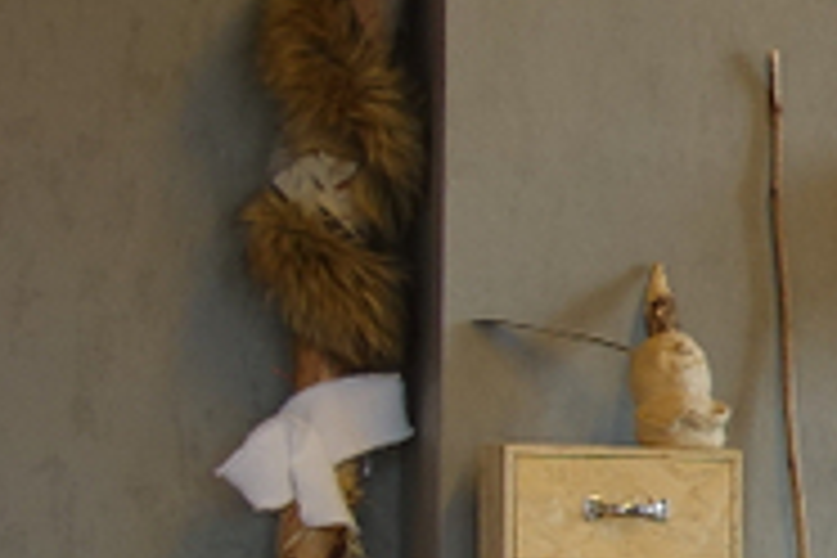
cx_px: 2223
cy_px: 572
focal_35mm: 174
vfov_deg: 7.9
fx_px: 4045
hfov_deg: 9.9
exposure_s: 1/30
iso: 125
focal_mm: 8.8
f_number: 2.5
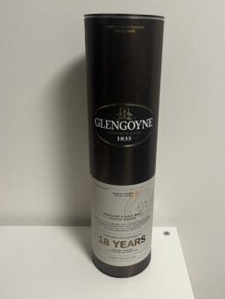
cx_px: 131
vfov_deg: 56.8
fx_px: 277
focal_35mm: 32
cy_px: 140
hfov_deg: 44.0
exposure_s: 1/50
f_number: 1.6
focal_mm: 5.1
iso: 160
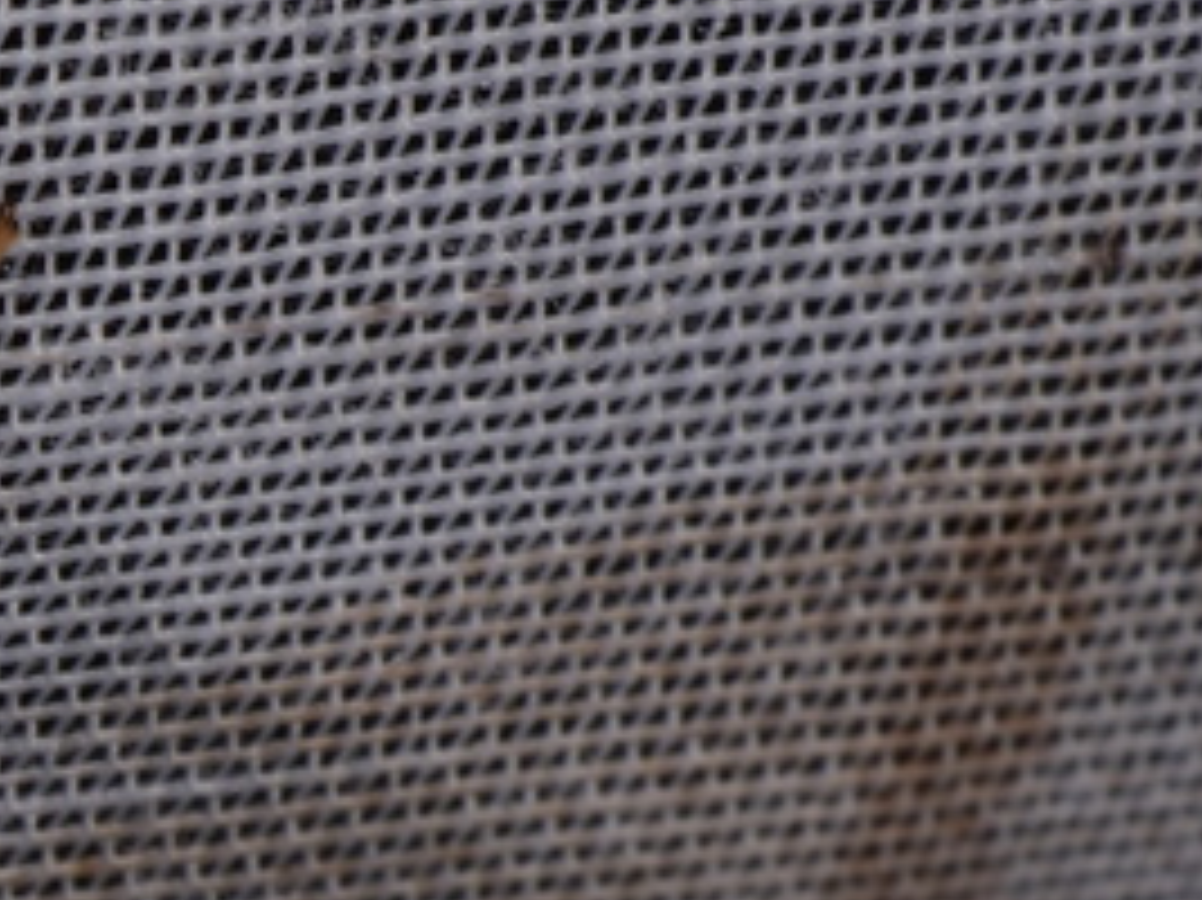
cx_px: -279
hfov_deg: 5.4
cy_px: 1107
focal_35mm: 363
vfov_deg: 4.1
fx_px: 12614
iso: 100
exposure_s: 1/60
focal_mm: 85
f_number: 32
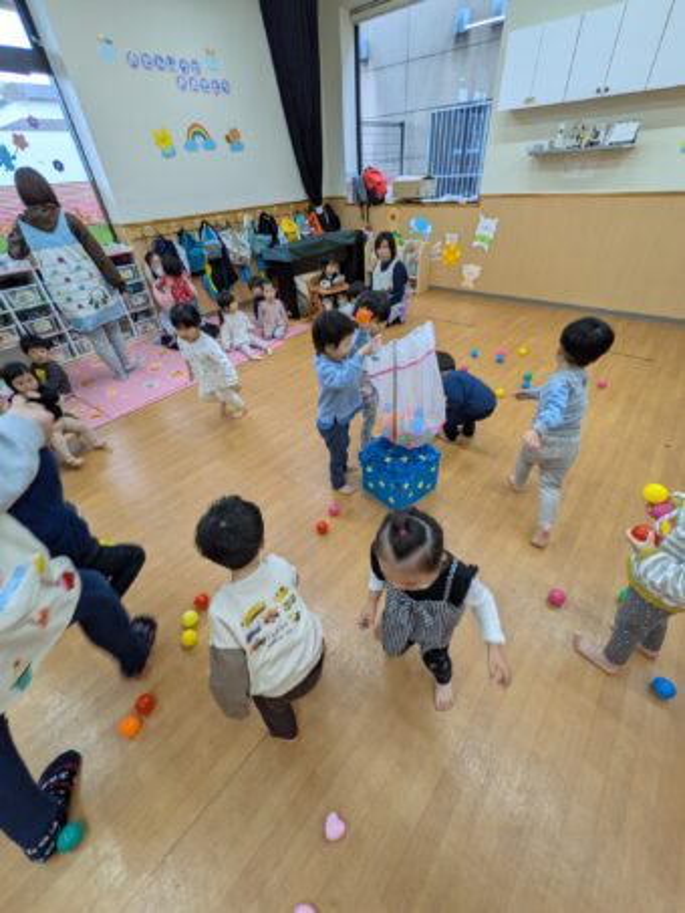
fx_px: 369
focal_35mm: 14
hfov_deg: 85.7
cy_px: 456
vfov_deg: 102.0
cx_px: 342
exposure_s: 1/100
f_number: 2.2
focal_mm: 1.83
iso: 107
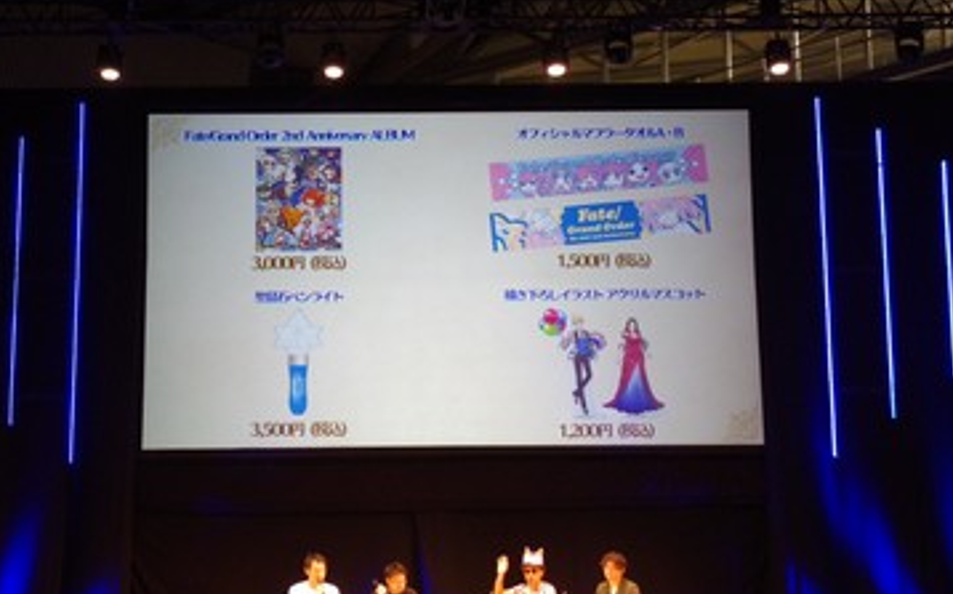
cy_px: 337
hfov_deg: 28.0
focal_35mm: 74
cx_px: 423
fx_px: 1909
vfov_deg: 17.7
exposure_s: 1/80
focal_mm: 43
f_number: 8
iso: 1600
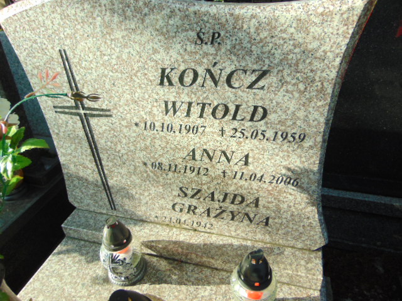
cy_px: 150
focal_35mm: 25
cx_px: 201
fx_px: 290
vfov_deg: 54.9
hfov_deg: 69.4
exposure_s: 1/200
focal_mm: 4.5
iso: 80
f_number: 3
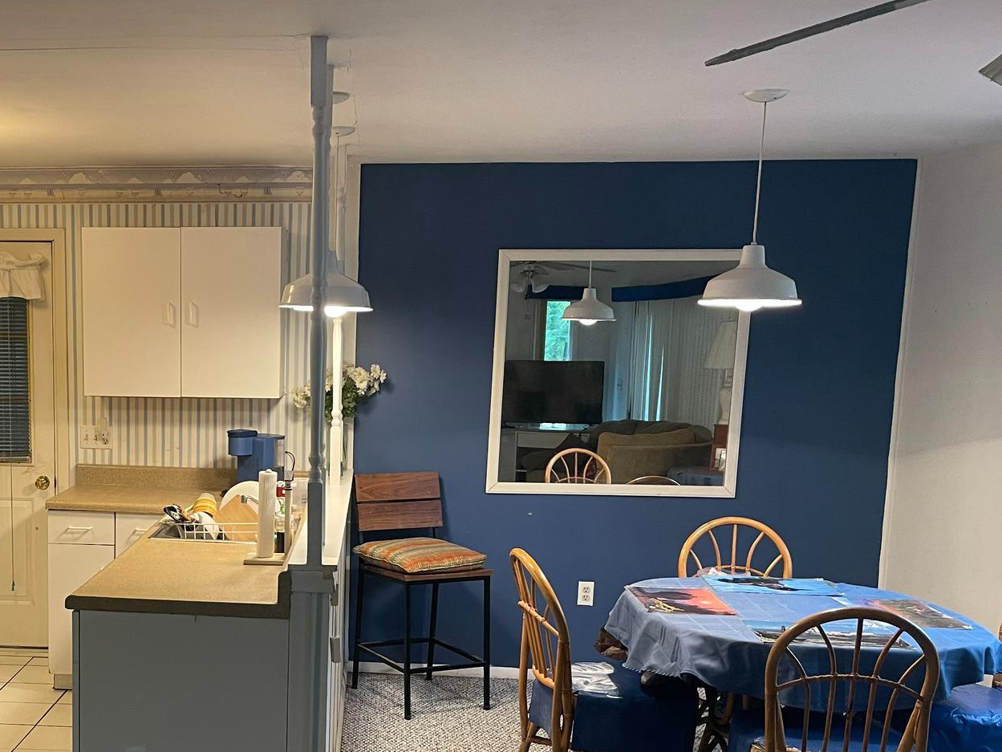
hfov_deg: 44.0
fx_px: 1187
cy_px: 522
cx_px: 232
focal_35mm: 41
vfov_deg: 34.7
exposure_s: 1/60
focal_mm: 5.1
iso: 250
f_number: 1.6
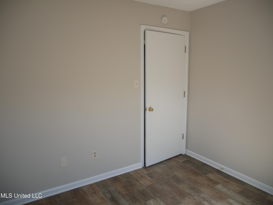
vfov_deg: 56.8
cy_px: 102
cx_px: 136
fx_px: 189
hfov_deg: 71.6
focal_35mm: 24
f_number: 3.5
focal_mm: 12
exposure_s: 1/100
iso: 200
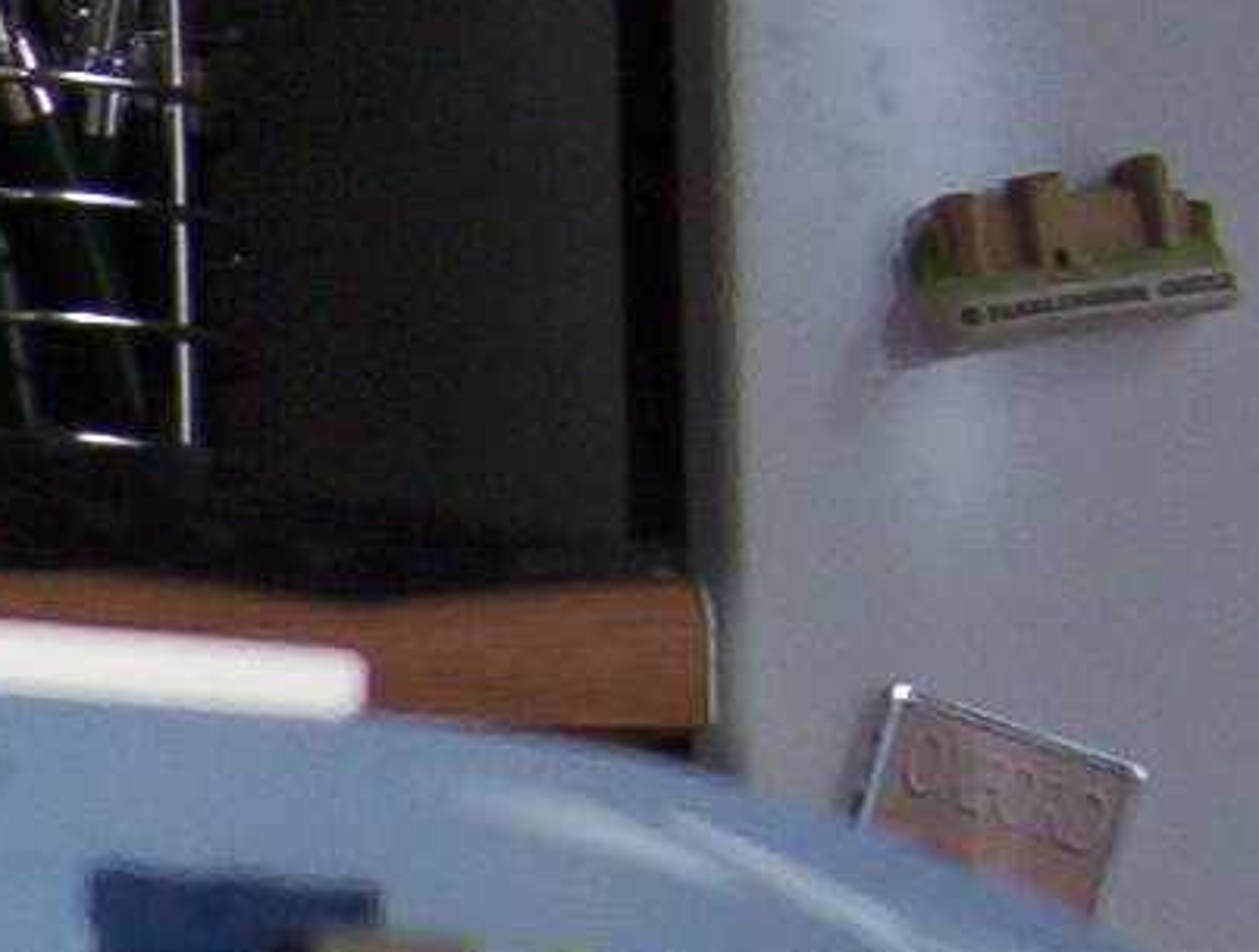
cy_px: 1199
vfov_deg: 10.0
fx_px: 5326
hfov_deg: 12.2
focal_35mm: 146
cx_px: -1093
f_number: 2.76
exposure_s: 1/30
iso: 140
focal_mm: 5.54
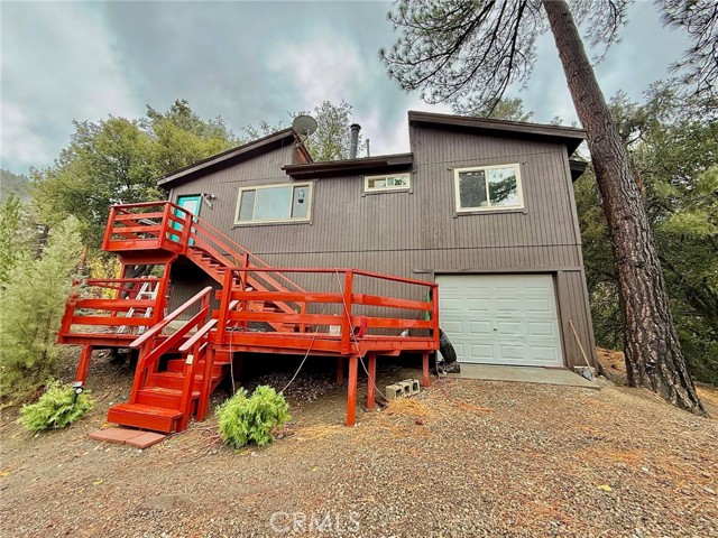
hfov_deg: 102.1
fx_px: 290
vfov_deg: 85.7
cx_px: 359
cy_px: 269
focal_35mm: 14
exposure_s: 1/99
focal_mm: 2.22
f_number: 2.2
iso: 80
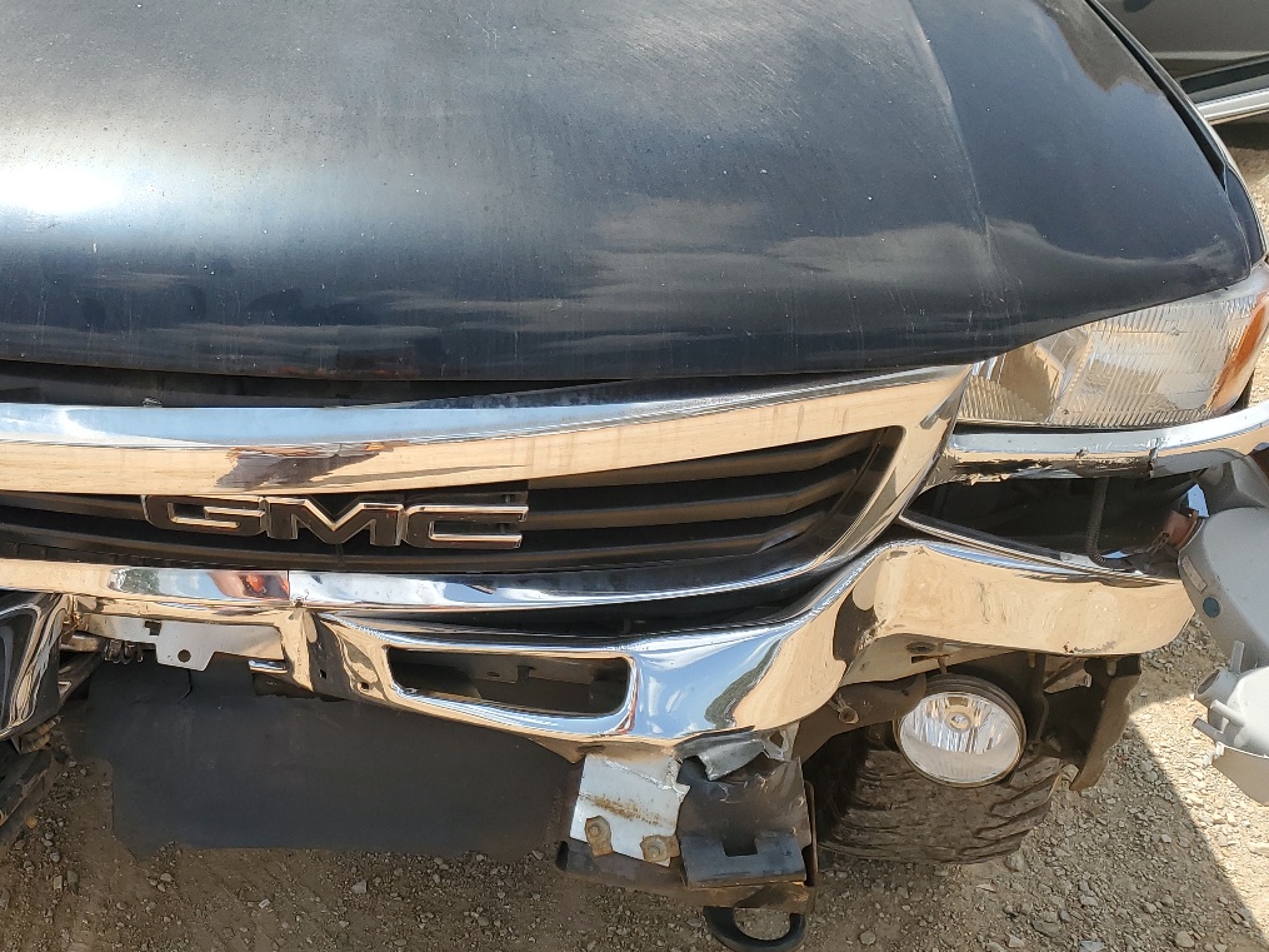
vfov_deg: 35.0
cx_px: 368
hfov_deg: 44.7
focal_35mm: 41
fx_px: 1503
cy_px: 392
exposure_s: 1/2500
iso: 50
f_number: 1.5
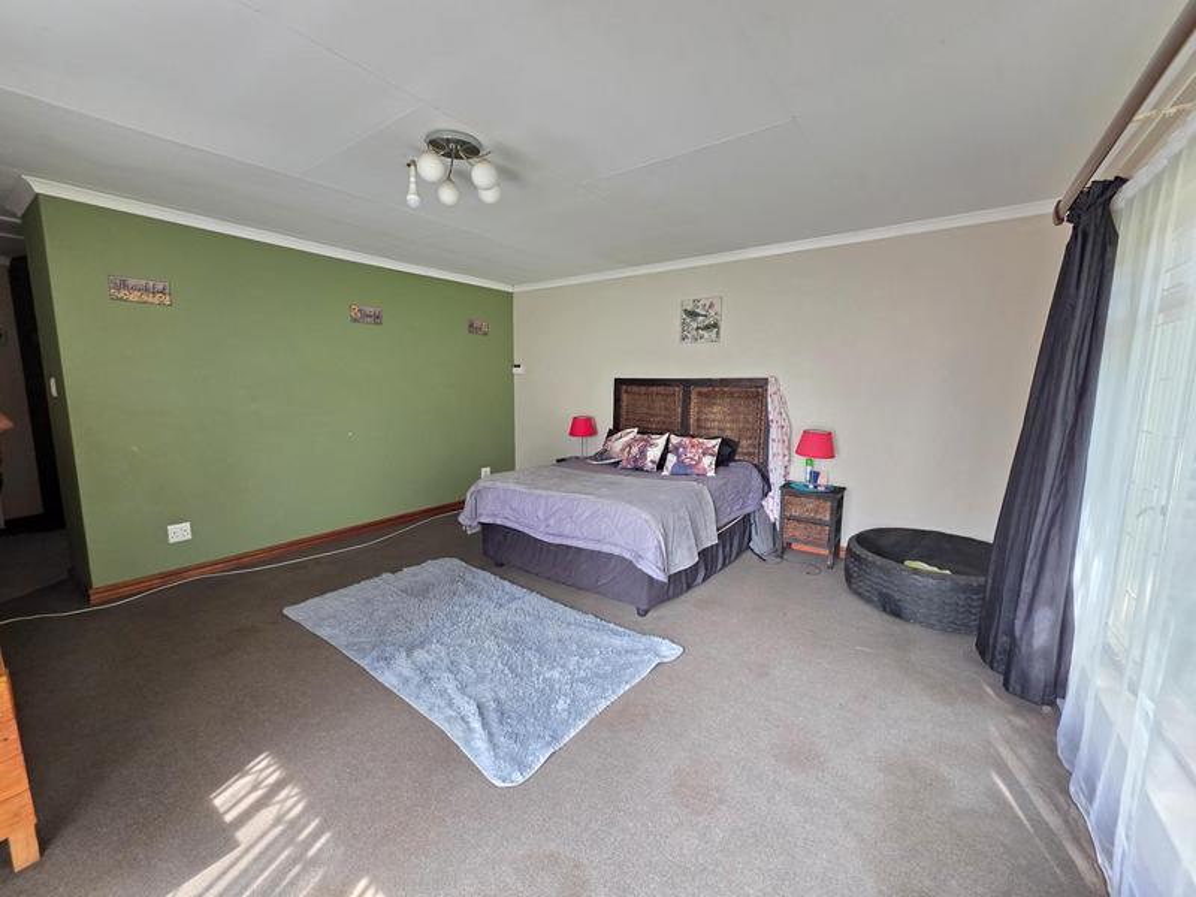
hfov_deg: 106.2
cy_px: 448
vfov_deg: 89.9
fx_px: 449
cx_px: 598
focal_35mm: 13
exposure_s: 1/100
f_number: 1.9
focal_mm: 2.2
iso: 250
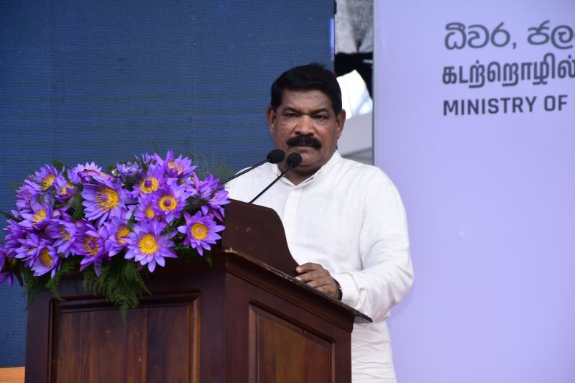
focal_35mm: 183
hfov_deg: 11.2
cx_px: 288
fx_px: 2922
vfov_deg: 7.5
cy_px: 192
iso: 320
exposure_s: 1/160
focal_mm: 122
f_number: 6.3
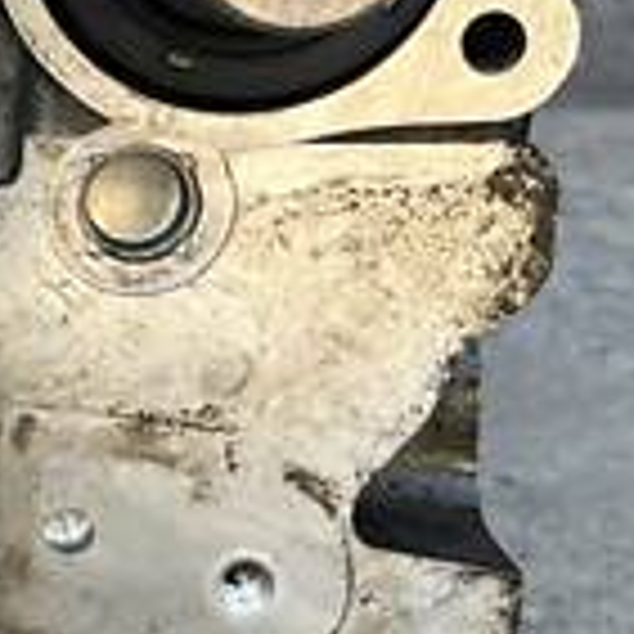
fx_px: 2155
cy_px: 148
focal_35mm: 104
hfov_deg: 15.4
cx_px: -328
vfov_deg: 16.6
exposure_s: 1/153
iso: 40
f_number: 1.6
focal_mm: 5.1
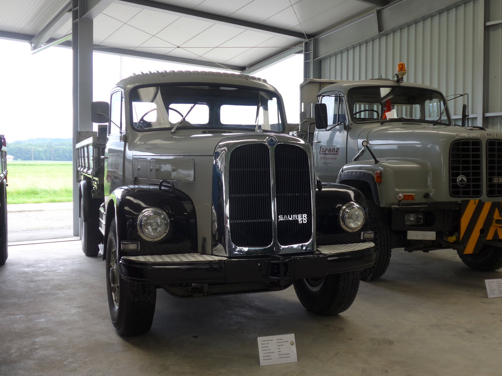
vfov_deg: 36.8
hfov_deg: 47.9
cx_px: 251
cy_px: 188
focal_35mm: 39
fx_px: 566
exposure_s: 1/100
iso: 80
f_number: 2.5
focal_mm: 8
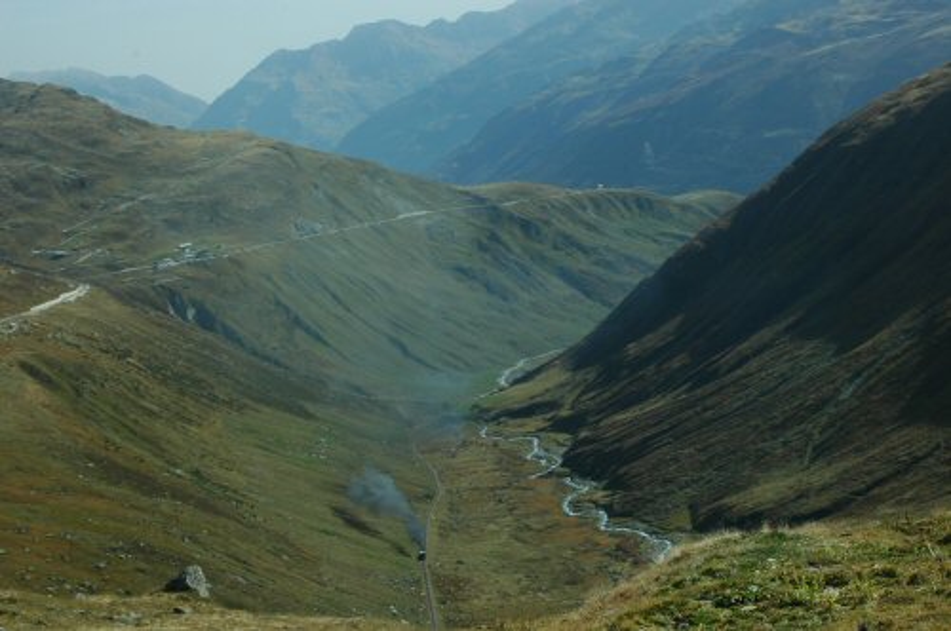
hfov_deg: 29.3
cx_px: 476
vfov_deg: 19.7
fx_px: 1820
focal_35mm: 69
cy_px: 316
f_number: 10
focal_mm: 46
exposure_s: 1/250
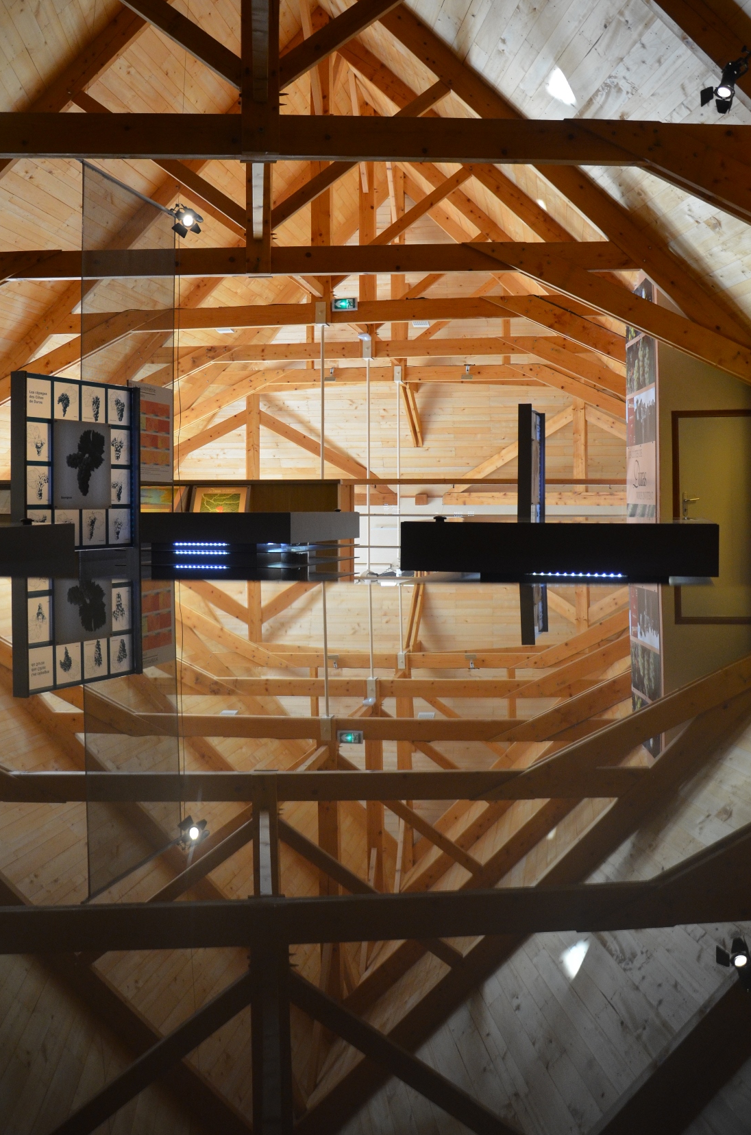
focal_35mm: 37
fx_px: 1150
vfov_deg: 52.3
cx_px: 344
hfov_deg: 36.1
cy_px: 494
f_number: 3.8
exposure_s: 1/50
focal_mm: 21
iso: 800
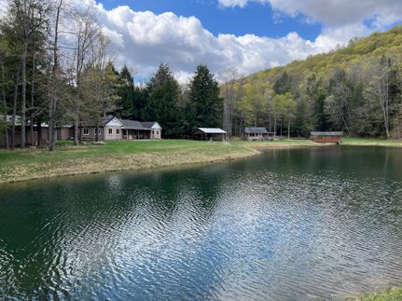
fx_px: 302
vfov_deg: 53.0
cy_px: 150
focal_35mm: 26
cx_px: 201
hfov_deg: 67.3
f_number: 1.5
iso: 50
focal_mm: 5.7
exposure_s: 1/1511
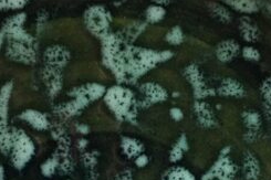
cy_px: 317
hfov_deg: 16.2
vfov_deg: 10.3
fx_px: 948
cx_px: 97
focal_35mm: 126
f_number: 2.2
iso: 32
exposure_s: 1/17
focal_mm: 4.15
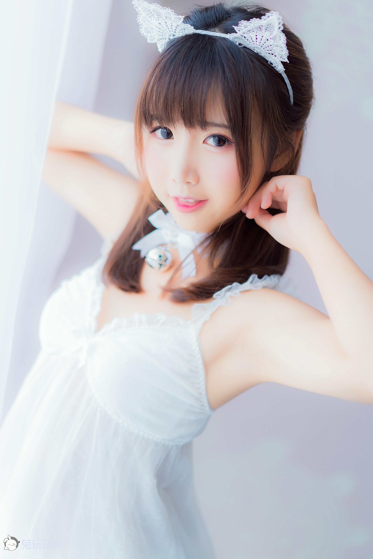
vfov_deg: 36.2
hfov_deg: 24.6
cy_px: 280
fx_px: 854
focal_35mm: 55
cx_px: 186
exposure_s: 1/125
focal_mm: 55
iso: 200
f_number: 1.8
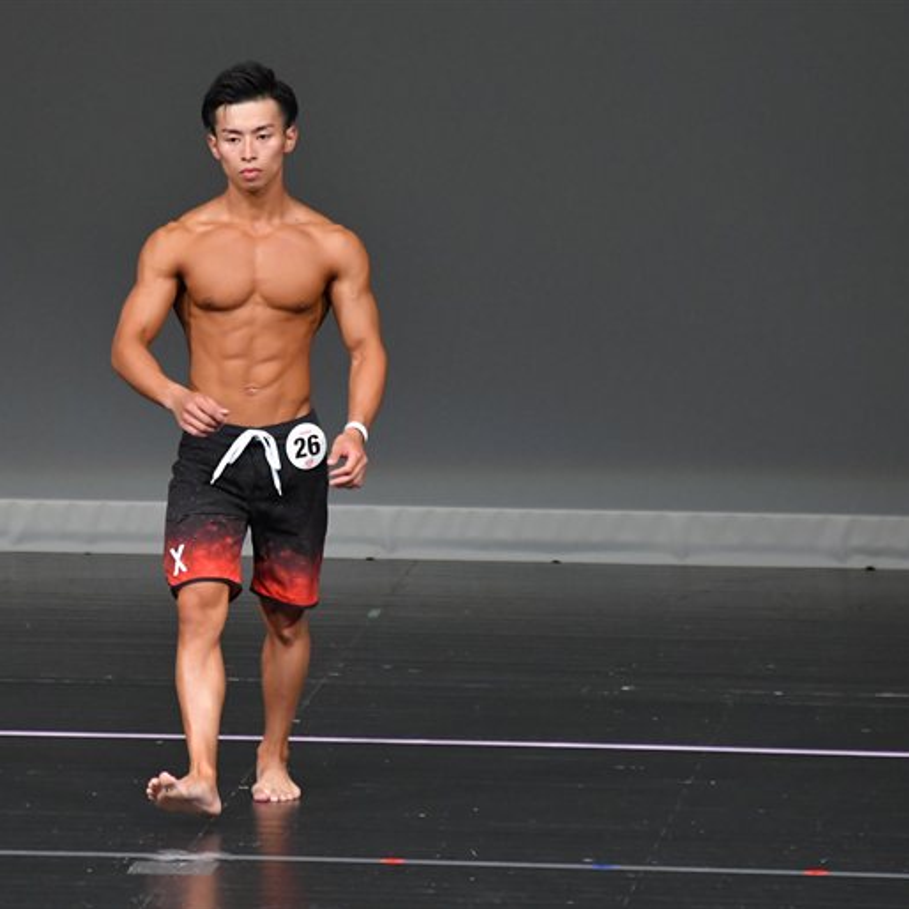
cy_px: 454
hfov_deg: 4.0
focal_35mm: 442
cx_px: 259
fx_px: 13131
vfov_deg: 4.0
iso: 4000
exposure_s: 1/400
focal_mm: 230
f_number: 5.6
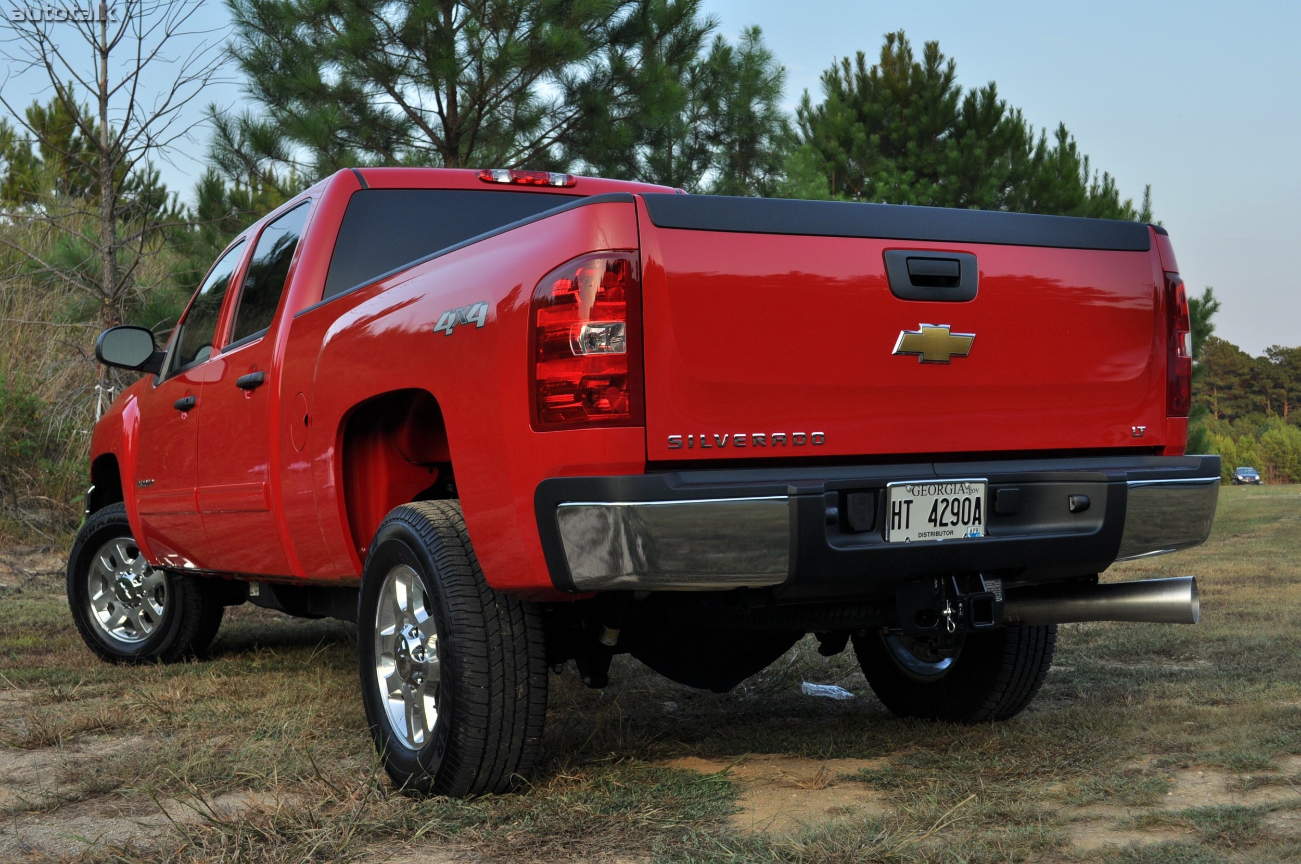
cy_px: 432
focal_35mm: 45
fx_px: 1624
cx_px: 650
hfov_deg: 43.6
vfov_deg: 29.8
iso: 200
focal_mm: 30
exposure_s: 1/160
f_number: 6.3
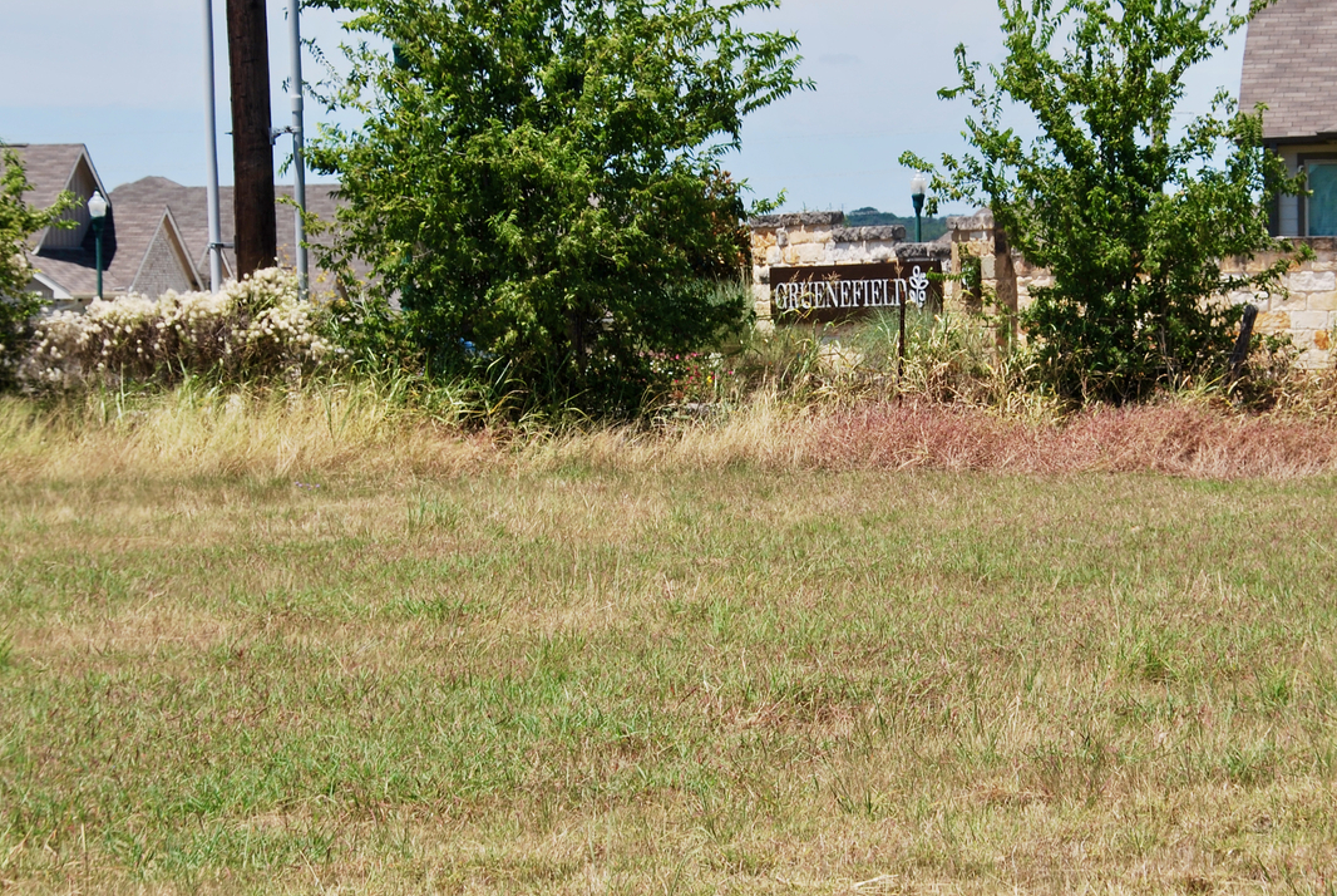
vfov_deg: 11.6
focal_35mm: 118
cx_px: 845
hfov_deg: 17.3
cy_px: 253
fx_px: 4388
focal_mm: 52
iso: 100
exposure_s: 1/250
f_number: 8
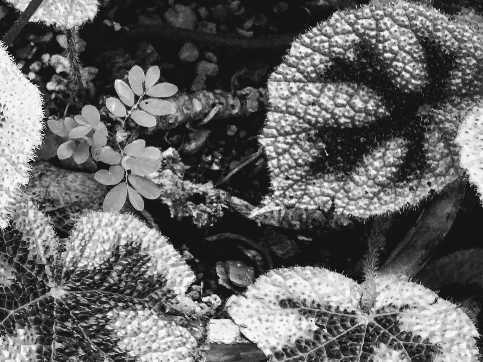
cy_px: 123
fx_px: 1032
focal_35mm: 74
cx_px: -112
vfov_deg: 19.8
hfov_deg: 23.8
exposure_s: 1/24
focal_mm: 4
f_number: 1.8
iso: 32
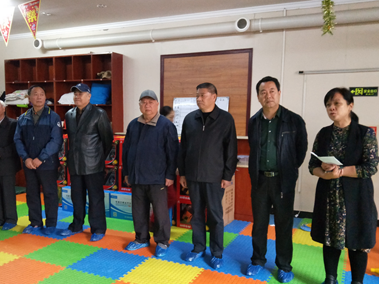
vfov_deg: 46.7
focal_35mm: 30
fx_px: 329
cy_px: 156
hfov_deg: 59.7
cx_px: 161
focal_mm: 4.27
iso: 535
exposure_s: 1/25
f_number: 1.7
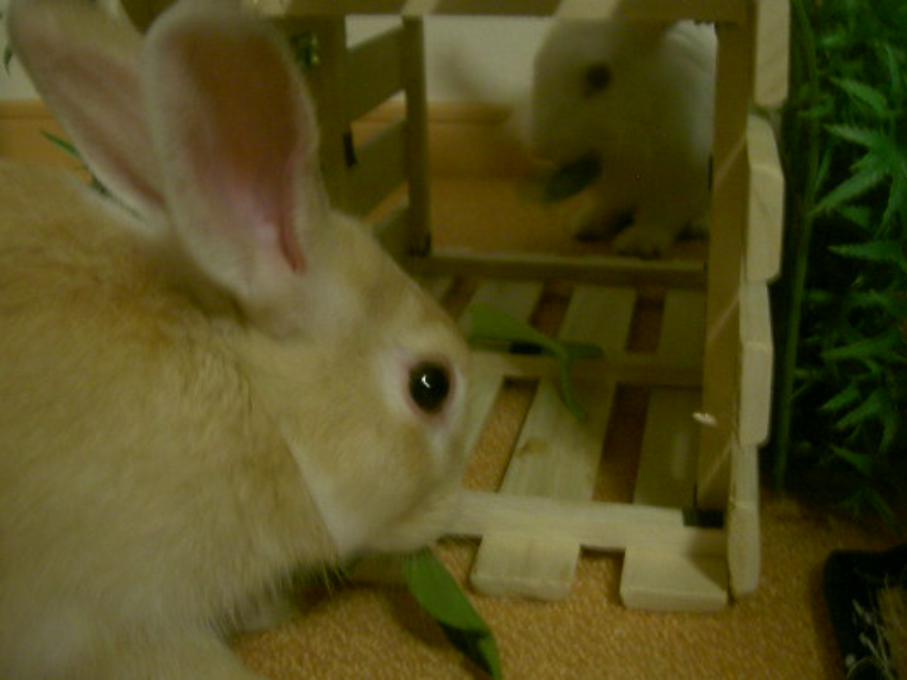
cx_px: 451
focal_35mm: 47
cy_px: 355
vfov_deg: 30.9
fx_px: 1231
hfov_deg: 40.4
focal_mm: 8
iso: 100
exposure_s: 1/8
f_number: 2.8
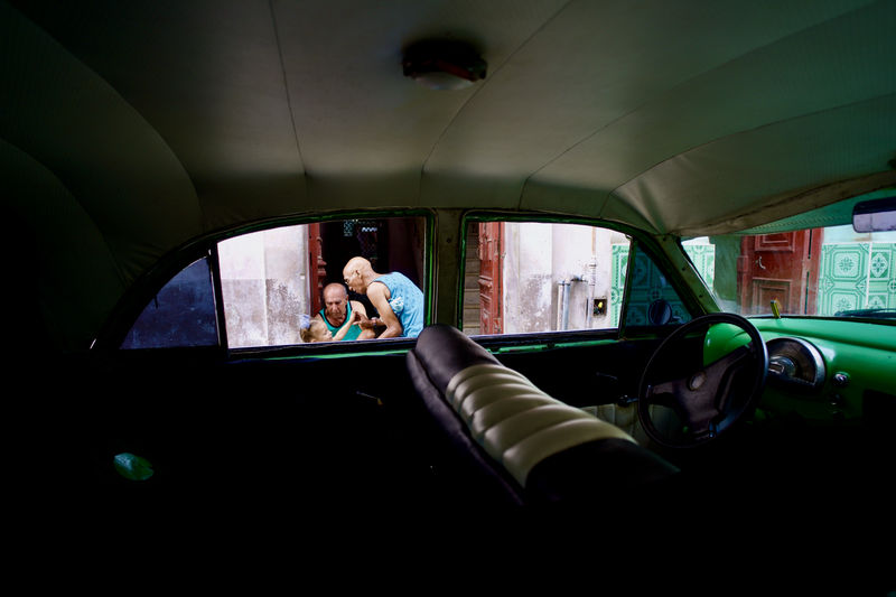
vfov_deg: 67.4
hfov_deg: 90.0
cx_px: 448
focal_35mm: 18
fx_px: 448
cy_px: 298
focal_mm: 18
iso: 100
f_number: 3.2
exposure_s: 1/40
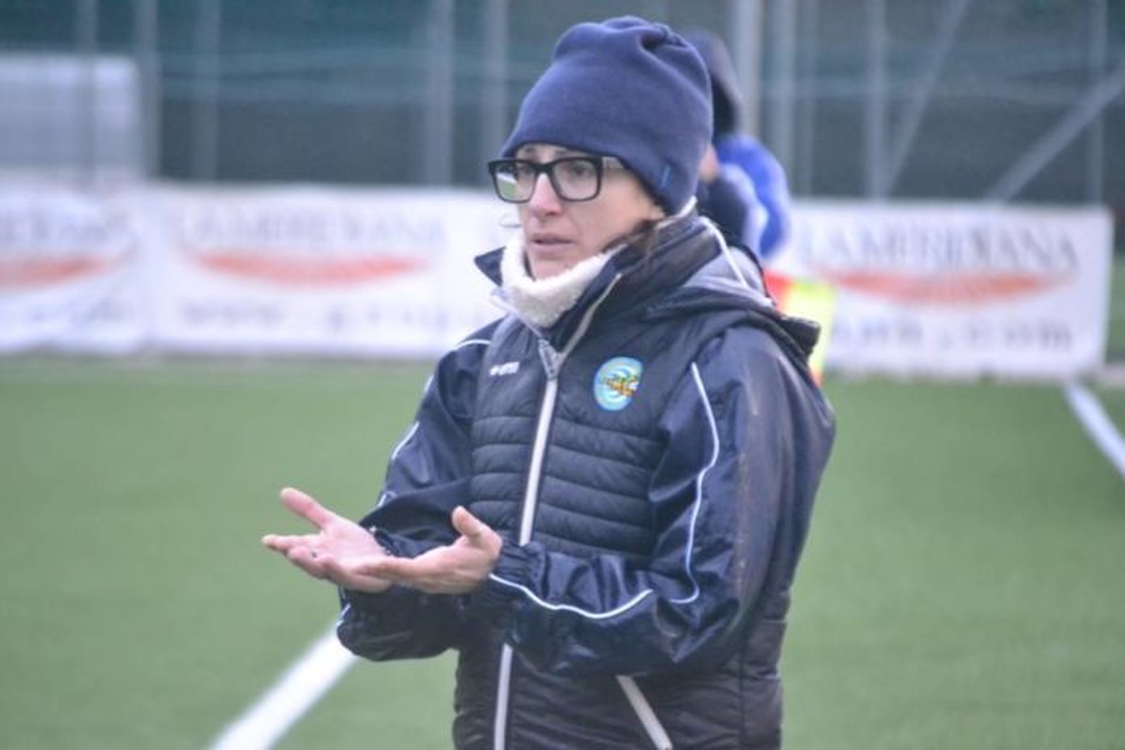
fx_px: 8437
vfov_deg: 5.1
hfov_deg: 7.6
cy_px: 375
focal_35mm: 270
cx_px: 562
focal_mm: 180
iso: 3200
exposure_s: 1/200
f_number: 5.6
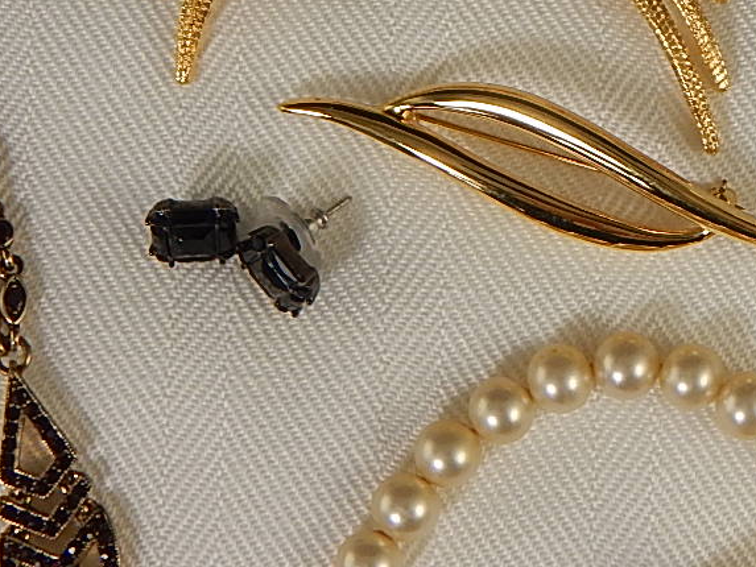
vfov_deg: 12.1
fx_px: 2621
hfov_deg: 16.1
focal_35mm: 120
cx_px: 774
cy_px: -129
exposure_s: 1/125
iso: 125
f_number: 3.6
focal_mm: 7.7
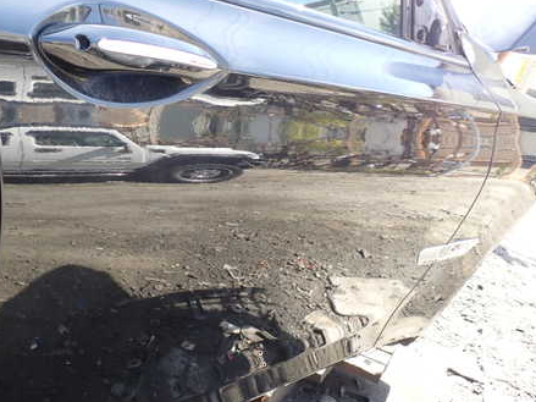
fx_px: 635
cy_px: 211
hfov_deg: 45.2
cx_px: 184
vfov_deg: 35.1
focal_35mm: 41
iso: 100
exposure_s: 1/80
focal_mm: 5.4
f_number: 3.2
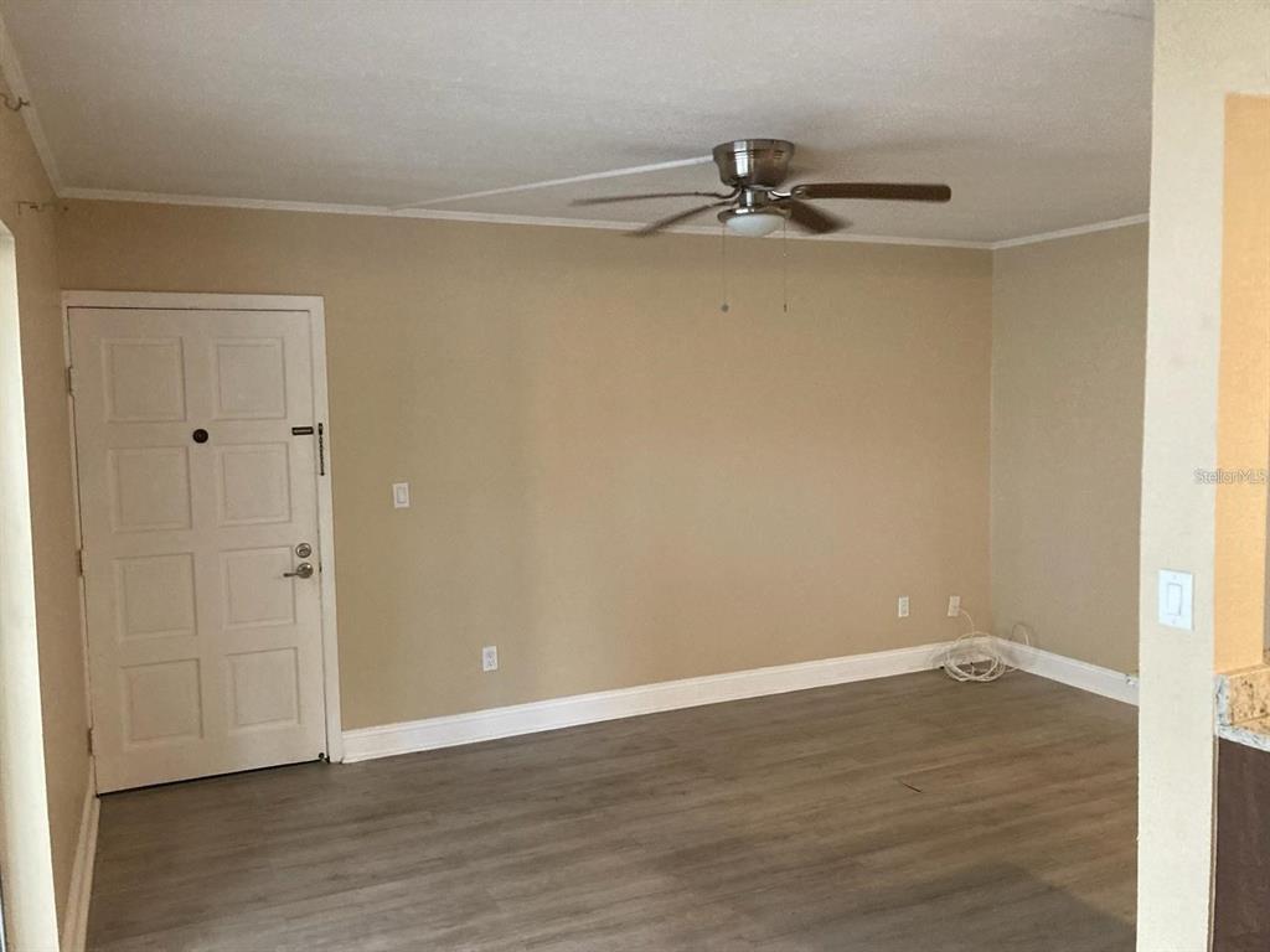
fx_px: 1027
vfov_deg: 49.7
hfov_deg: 63.4
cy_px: 476
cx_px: 635
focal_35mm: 28
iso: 320
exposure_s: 1/60
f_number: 1.8
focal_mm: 3.99
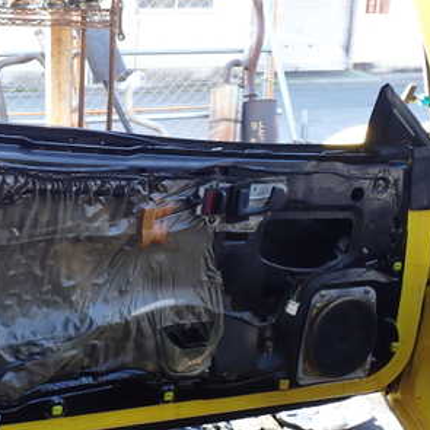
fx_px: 759
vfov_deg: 31.6
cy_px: 210
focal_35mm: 54
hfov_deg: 30.8
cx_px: 80
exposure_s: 1/60
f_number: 3.2
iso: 100
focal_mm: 5.4
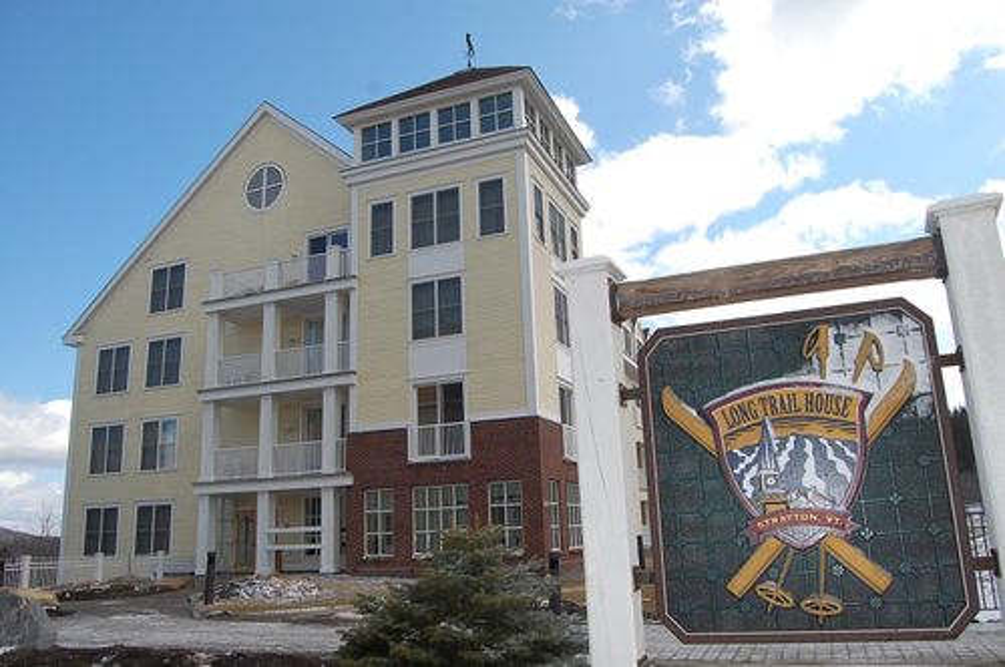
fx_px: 753
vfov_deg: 47.8
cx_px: 502
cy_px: 334
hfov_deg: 67.4
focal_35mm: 27
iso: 200
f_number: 7.1
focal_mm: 18
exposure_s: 1/500
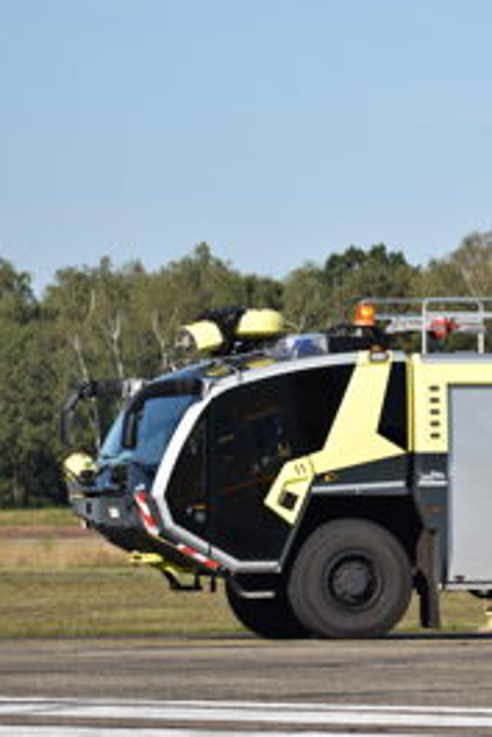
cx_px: 478
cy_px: 368
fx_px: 6960
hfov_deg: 4.0
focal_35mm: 340
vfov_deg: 6.1
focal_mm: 150
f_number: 5
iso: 100
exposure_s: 1/800
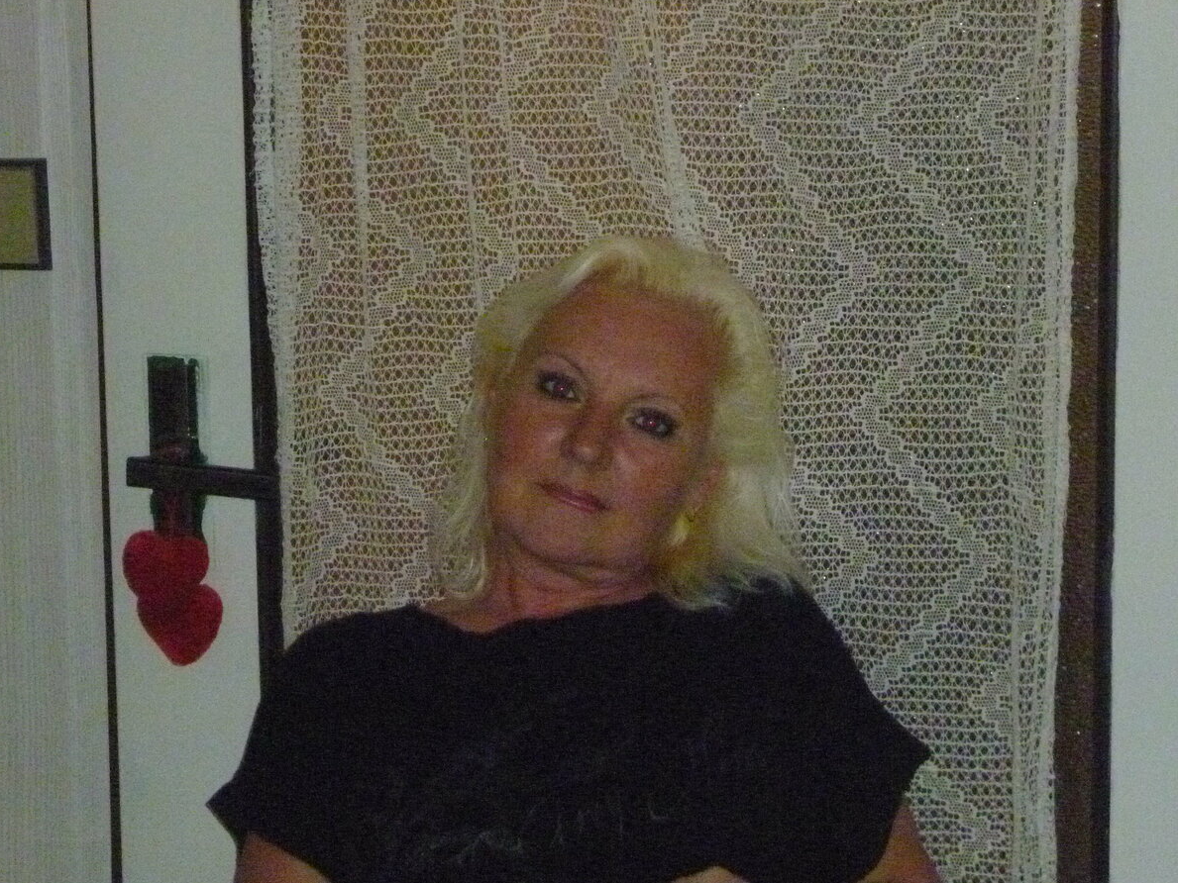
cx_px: 585
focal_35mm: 113
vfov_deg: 13.1
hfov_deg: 17.4
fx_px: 3846
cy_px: 441
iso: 1600
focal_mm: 20
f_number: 6.5
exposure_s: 1/60
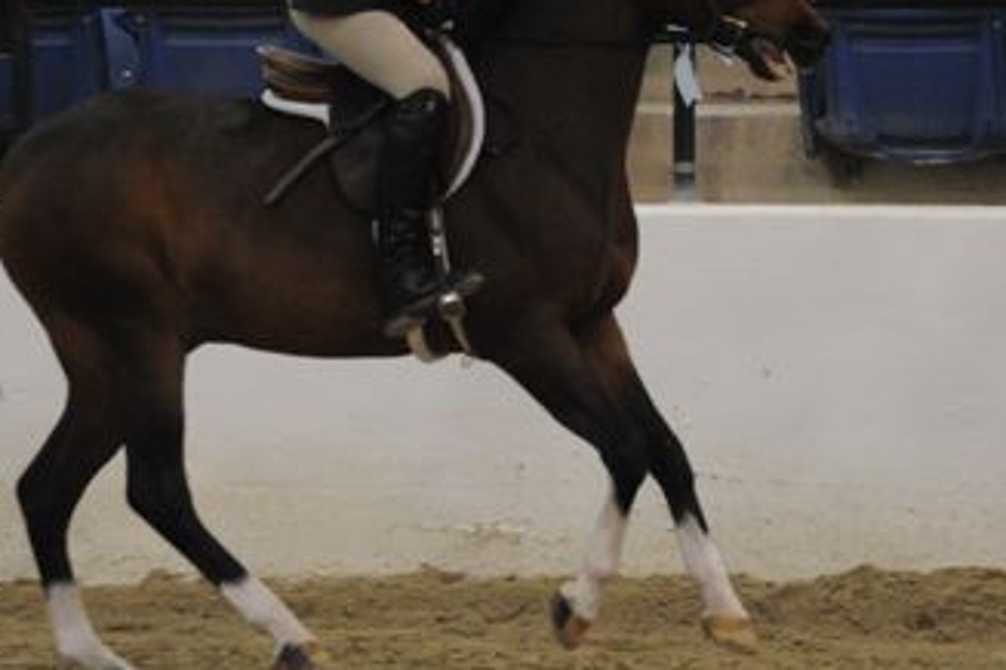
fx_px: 8187
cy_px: 224
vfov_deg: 4.7
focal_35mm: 293
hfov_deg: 7.0
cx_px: 520
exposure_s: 1/500
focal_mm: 150
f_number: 2.8
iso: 6400
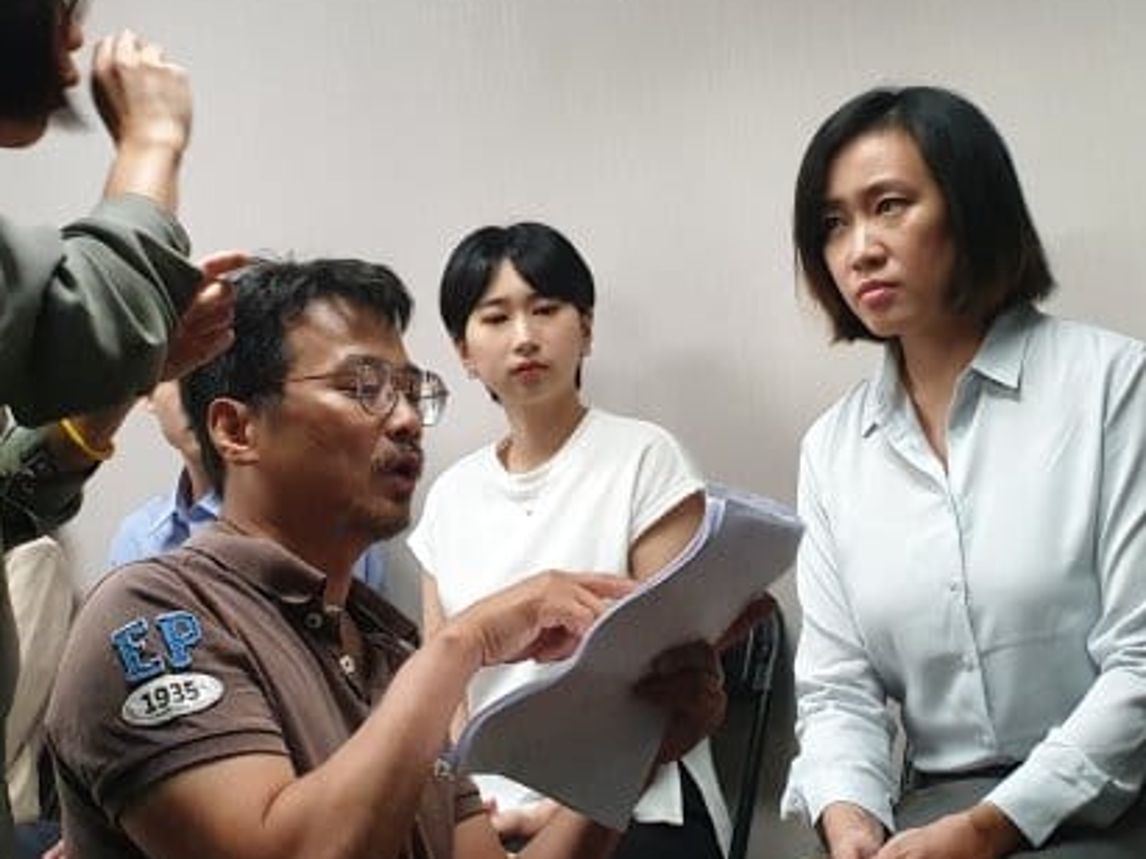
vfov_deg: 37.5
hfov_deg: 49.0
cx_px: 538
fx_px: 1258
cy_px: 340
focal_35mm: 38
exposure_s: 1/60
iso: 640
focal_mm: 4.3
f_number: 2.4
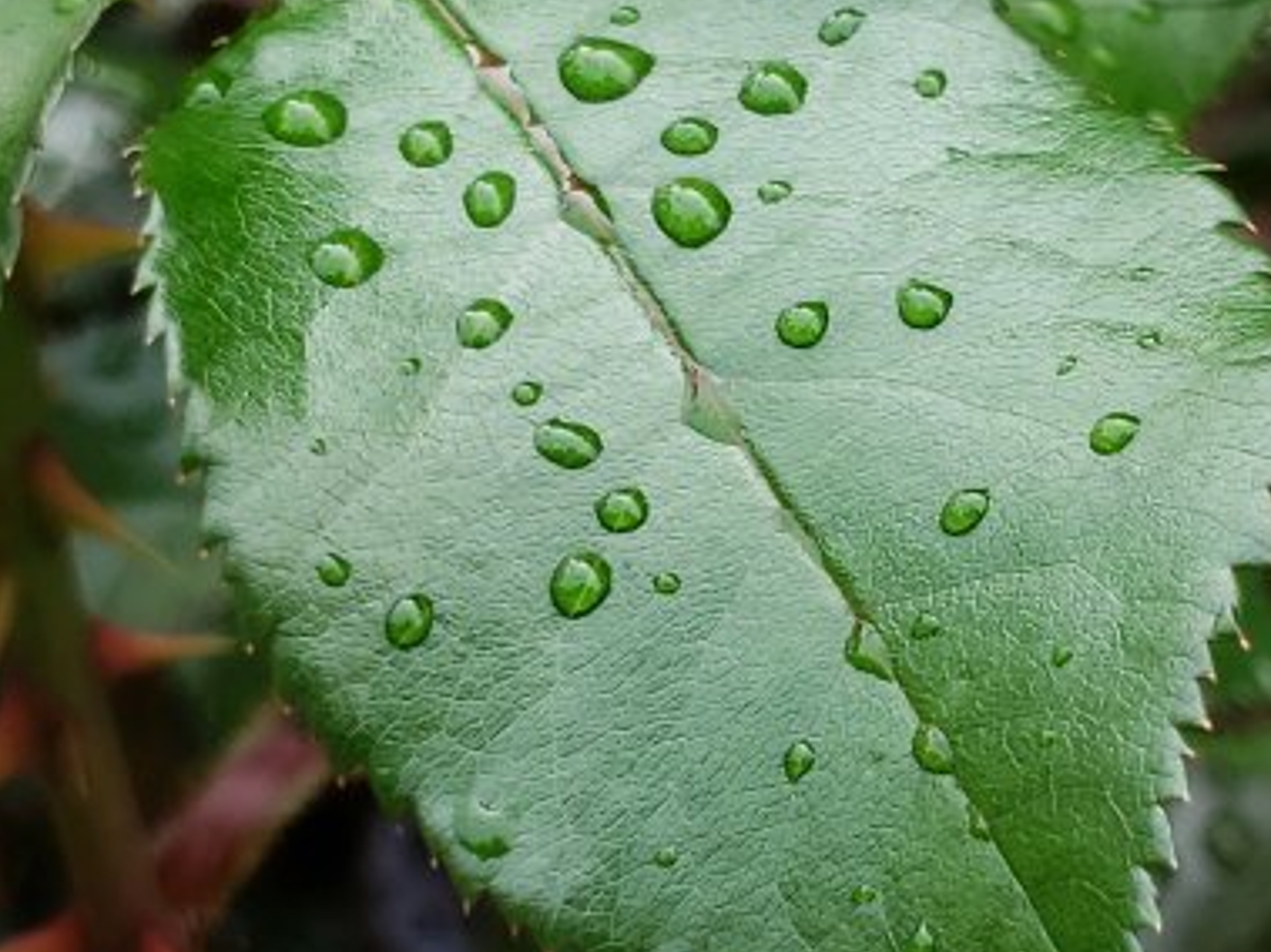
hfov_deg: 44.6
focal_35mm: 42
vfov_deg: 34.3
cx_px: 751
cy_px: 525
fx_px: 1542
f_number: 1.5
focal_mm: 4.3
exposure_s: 1/349
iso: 50
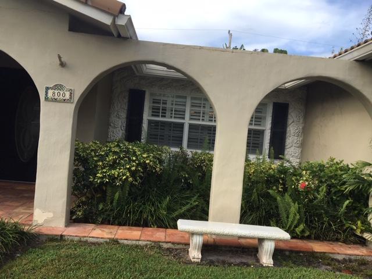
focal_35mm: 29
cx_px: 186
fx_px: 312
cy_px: 140
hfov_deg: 61.7
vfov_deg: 48.2
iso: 25
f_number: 2.2
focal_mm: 4.15
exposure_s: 1/646
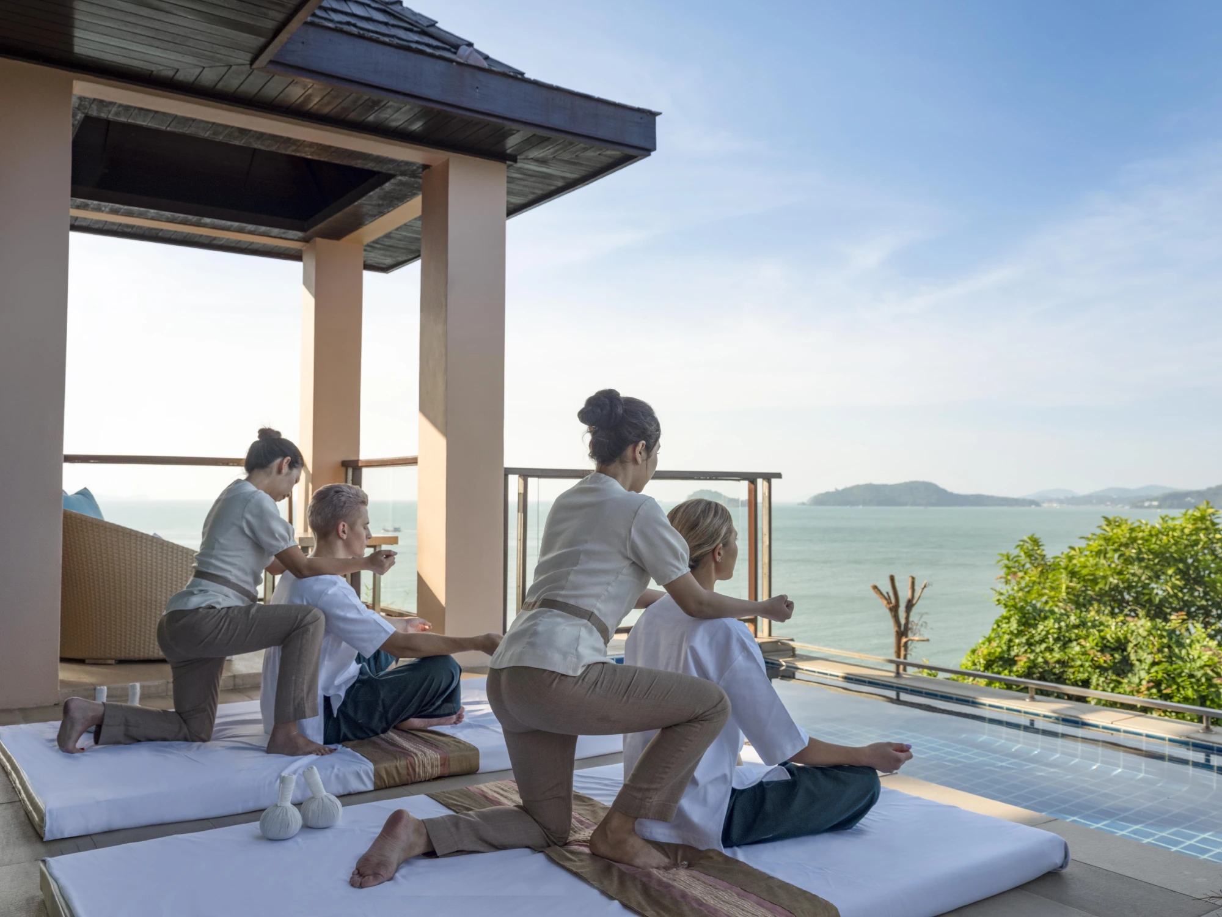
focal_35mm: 29
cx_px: 611
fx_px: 1024
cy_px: 458
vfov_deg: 48.2
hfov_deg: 61.7
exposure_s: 1/250
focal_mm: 36.2
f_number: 11
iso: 250
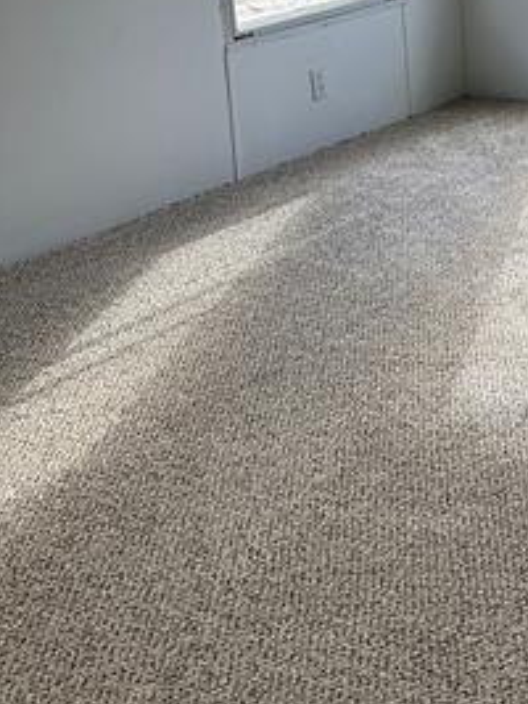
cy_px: 90
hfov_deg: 19.1
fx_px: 1404
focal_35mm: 69
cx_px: 750
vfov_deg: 27.3
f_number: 1.78
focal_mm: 6.86
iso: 80
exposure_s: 1/452
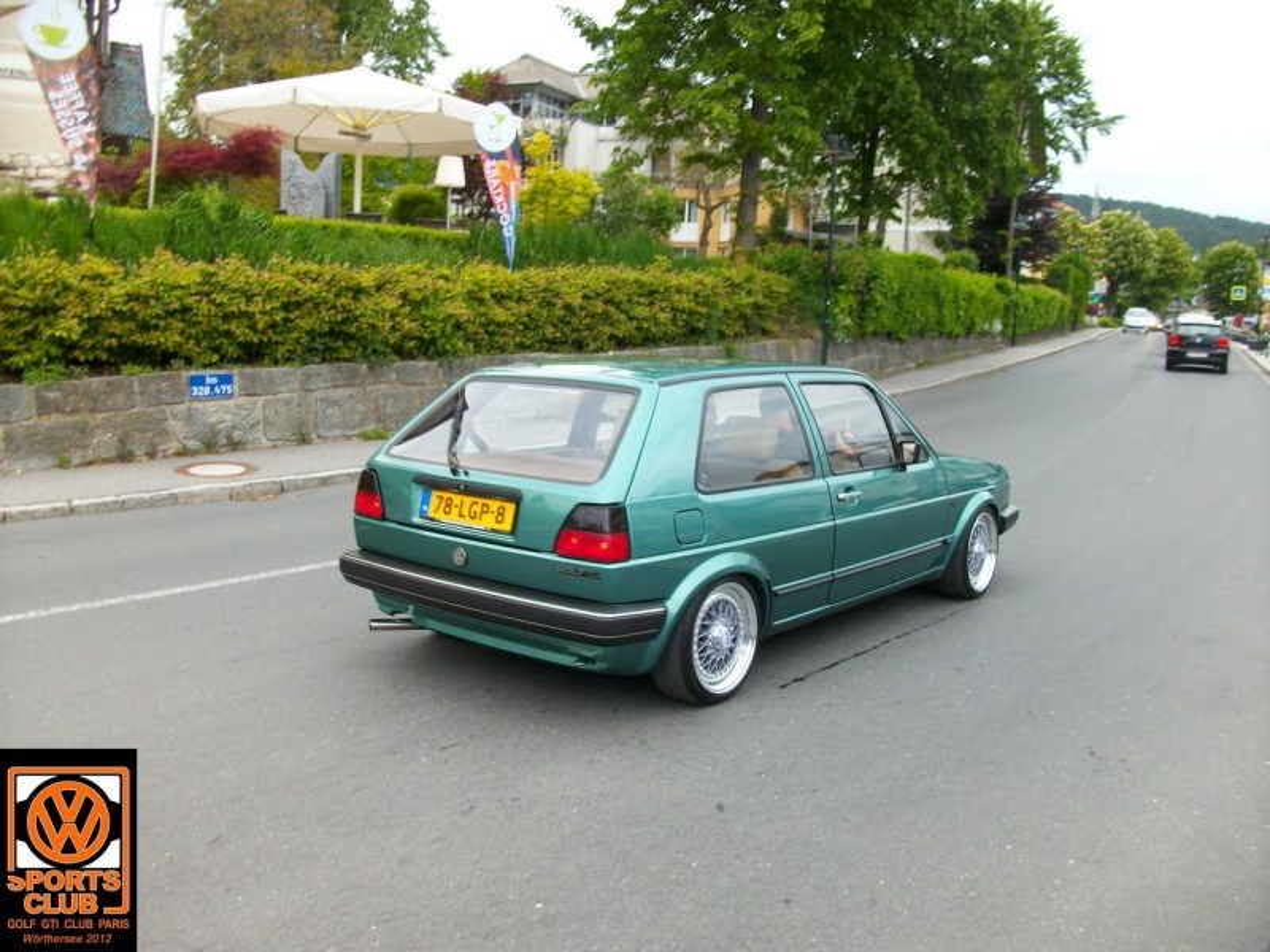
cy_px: 476
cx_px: 635
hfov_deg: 54.0
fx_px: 1247
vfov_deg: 41.8
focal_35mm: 34
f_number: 2.9
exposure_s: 1/93
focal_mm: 5.7
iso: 80
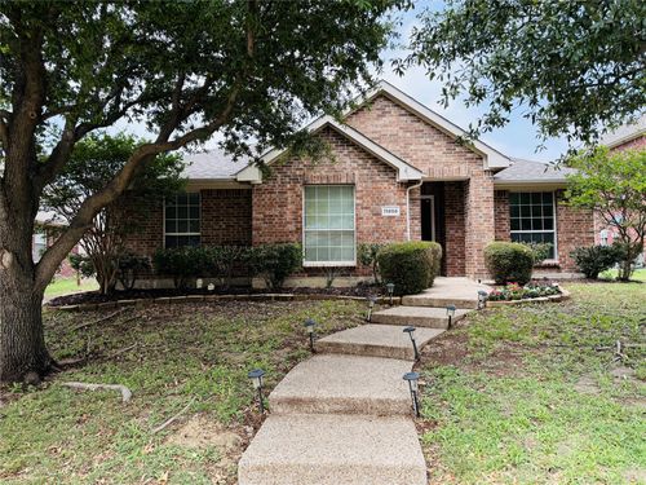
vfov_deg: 56.8
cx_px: 323
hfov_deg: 71.6
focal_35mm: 24
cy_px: 242
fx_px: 448
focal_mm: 6.76
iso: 100
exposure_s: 1/1314
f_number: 1.78
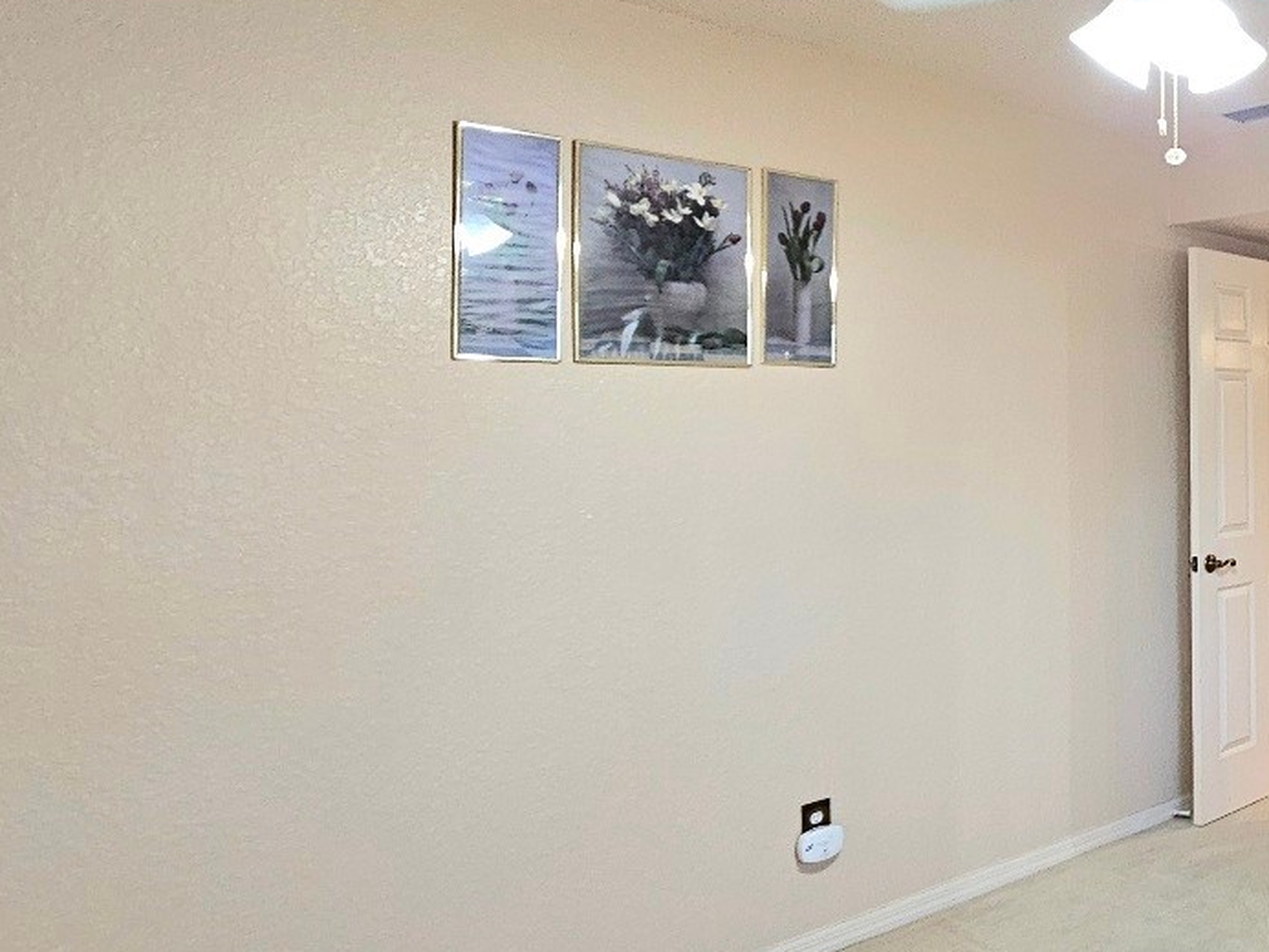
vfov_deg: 46.6
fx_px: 1100
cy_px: 397
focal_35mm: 30
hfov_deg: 47.7
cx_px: 1315
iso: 200
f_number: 2.2
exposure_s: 1/60.2
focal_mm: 2.2
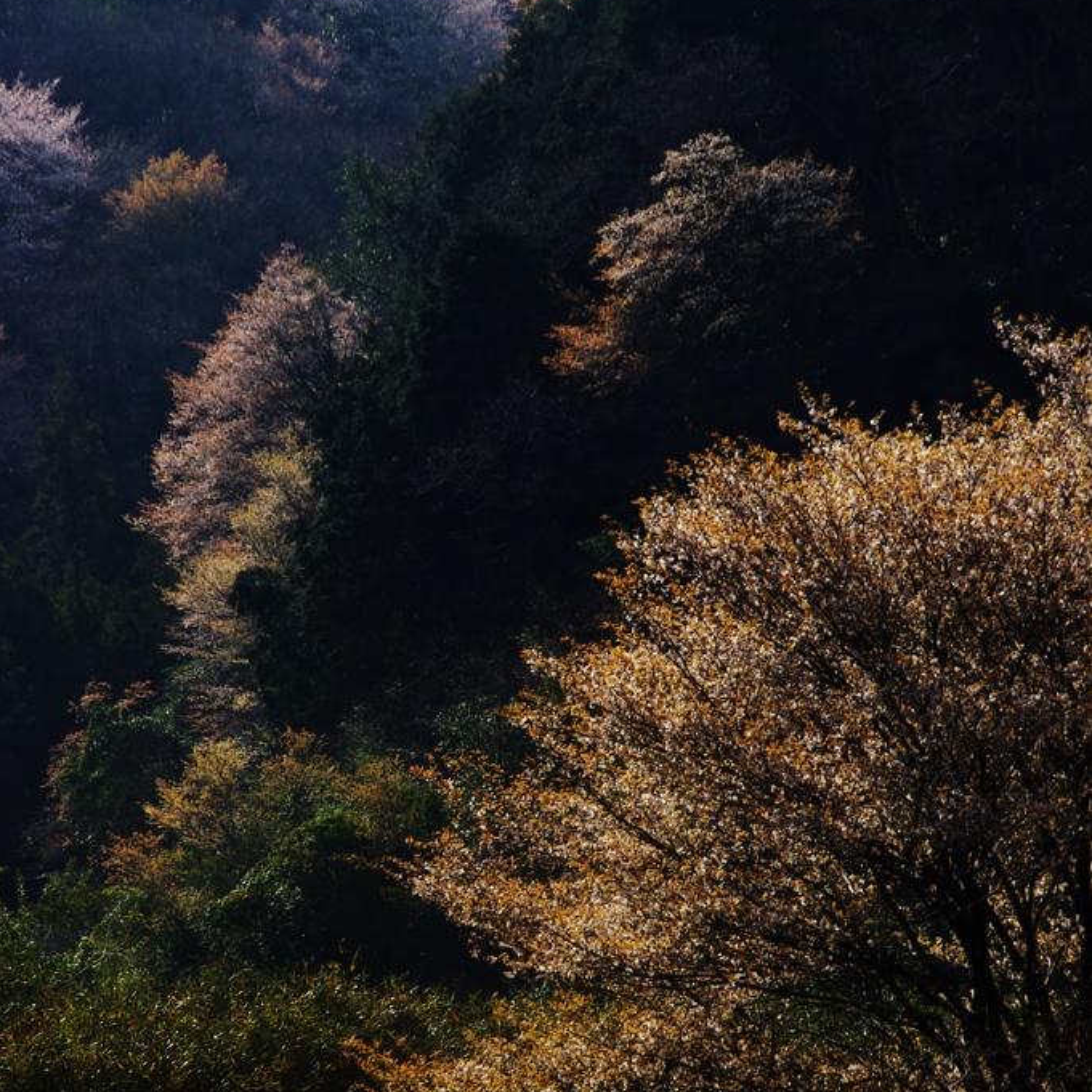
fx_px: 7531
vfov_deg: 8.3
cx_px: 546
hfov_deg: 8.3
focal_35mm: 211
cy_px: 694
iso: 100
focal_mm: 110
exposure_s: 1/250
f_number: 8
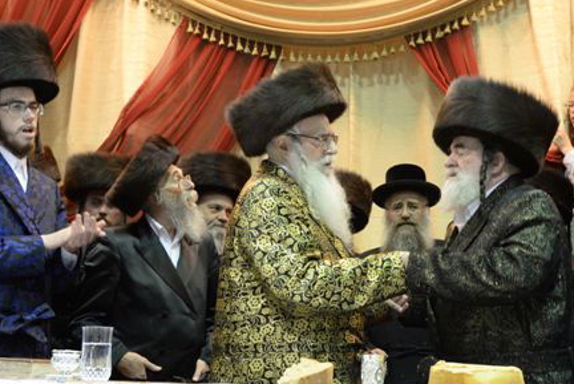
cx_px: 341
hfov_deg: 27.3
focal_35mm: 74
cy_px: 211
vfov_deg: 18.5
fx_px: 1181
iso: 3200
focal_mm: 50
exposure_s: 1/60
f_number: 5.6
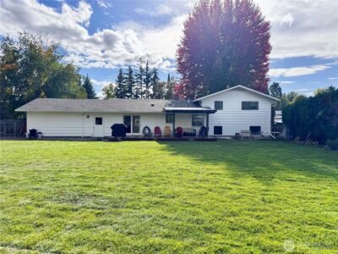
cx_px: 169
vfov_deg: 56.8
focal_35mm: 24
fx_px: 234
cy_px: 127
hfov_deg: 71.6
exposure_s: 1/3247
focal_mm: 6.76
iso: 80
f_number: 1.78
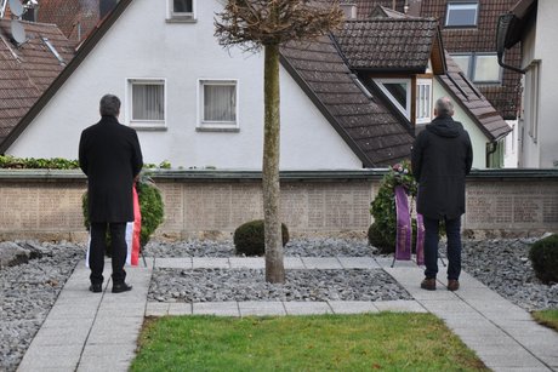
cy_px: 186
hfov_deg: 20.6
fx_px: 1535
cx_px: 279
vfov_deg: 13.8
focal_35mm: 99
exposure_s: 1/125
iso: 200
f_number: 5.6
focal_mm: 66
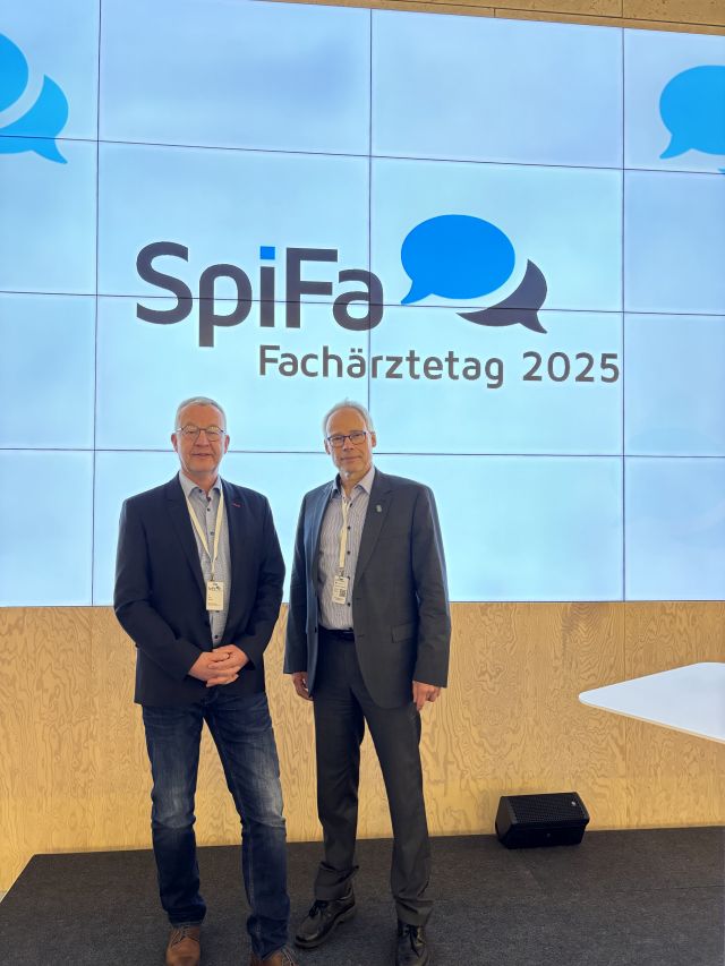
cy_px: 483
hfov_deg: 53.1
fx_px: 726
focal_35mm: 26
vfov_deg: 67.3
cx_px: 362
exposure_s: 1/33
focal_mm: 5.96
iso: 640
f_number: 1.6
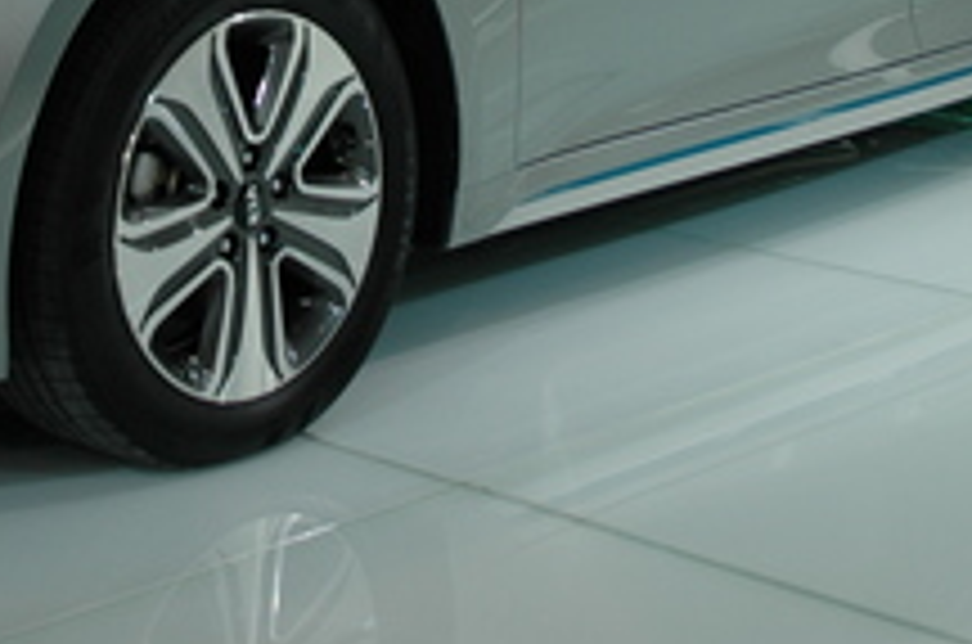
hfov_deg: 20.6
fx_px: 2640
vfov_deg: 13.4
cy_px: -216
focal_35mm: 98
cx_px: 189
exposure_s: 1/320
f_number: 4
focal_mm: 22
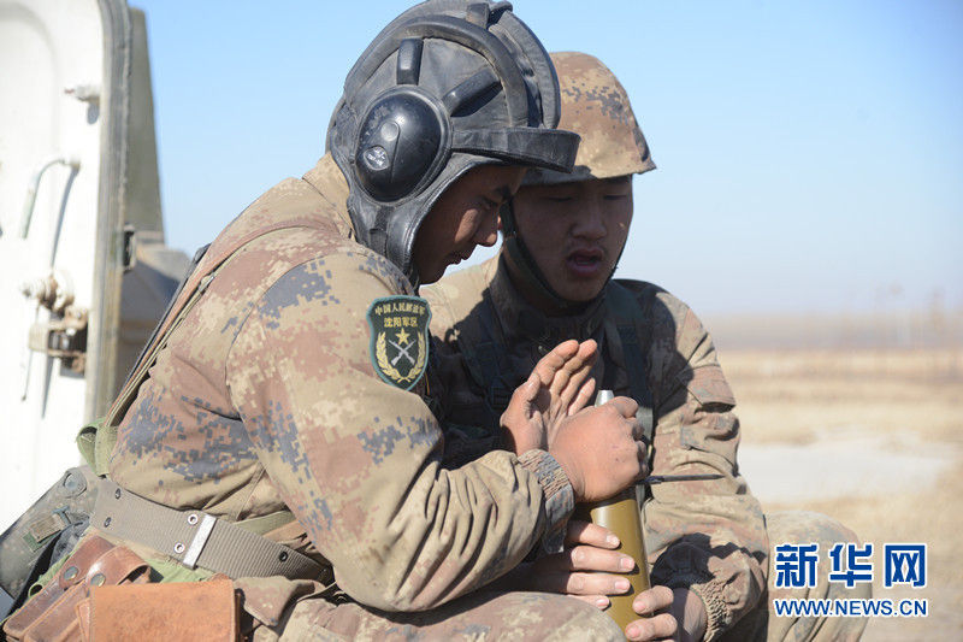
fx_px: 2086
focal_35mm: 78
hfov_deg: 26.0
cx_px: 482
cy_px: 321
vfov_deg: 17.5
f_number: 5
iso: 640
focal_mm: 78
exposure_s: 1/2500
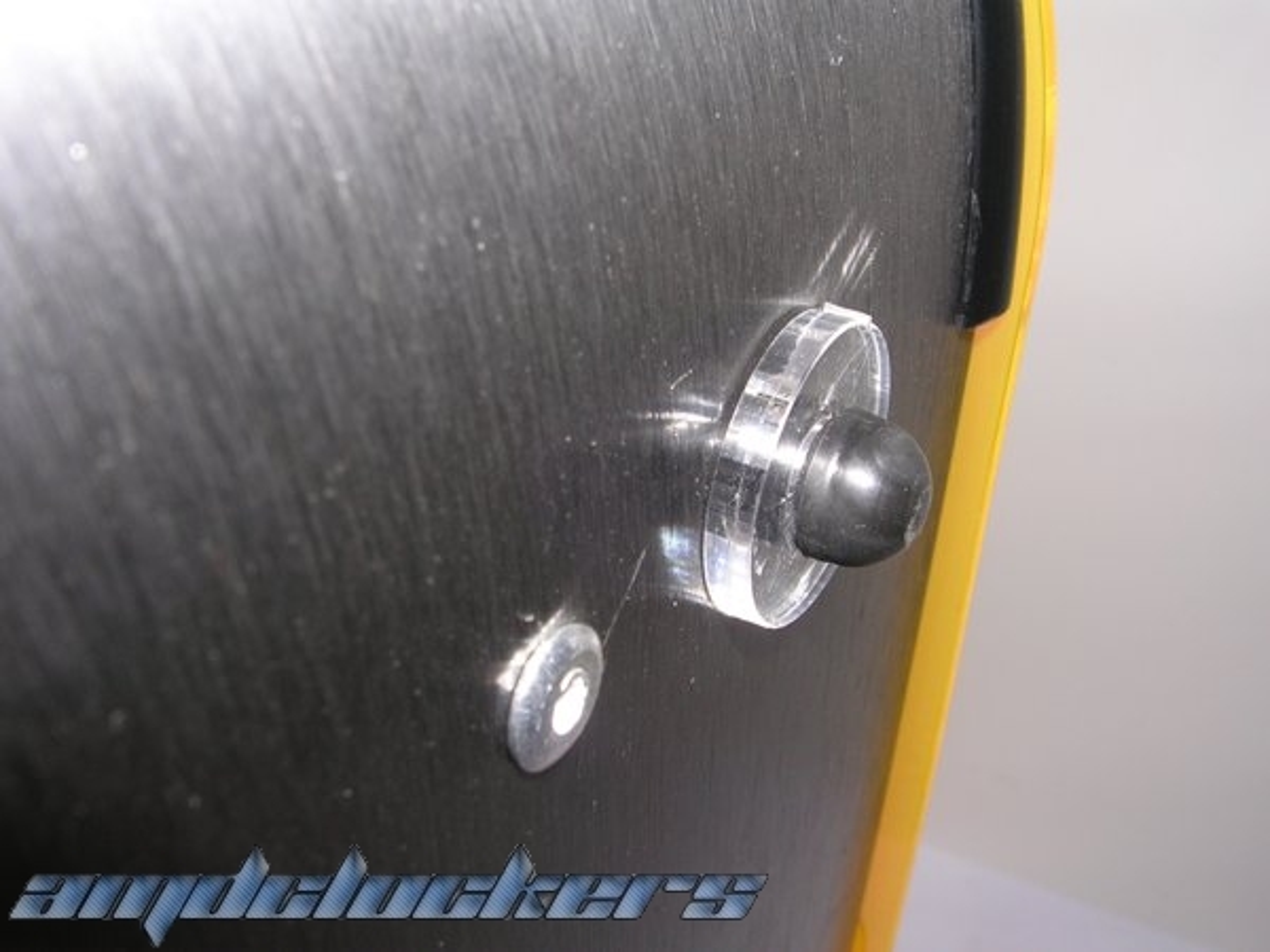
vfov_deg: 37.7
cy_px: 476
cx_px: 635
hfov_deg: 49.0
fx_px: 1394
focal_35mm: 38
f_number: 5.6
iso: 50
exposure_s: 1/60.1
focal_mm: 5.8
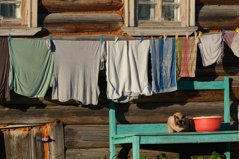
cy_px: 43
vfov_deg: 4.5
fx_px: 2011
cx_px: 100
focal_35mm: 303
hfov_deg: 6.8
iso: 320
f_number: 8
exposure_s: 1/600
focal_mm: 101.6
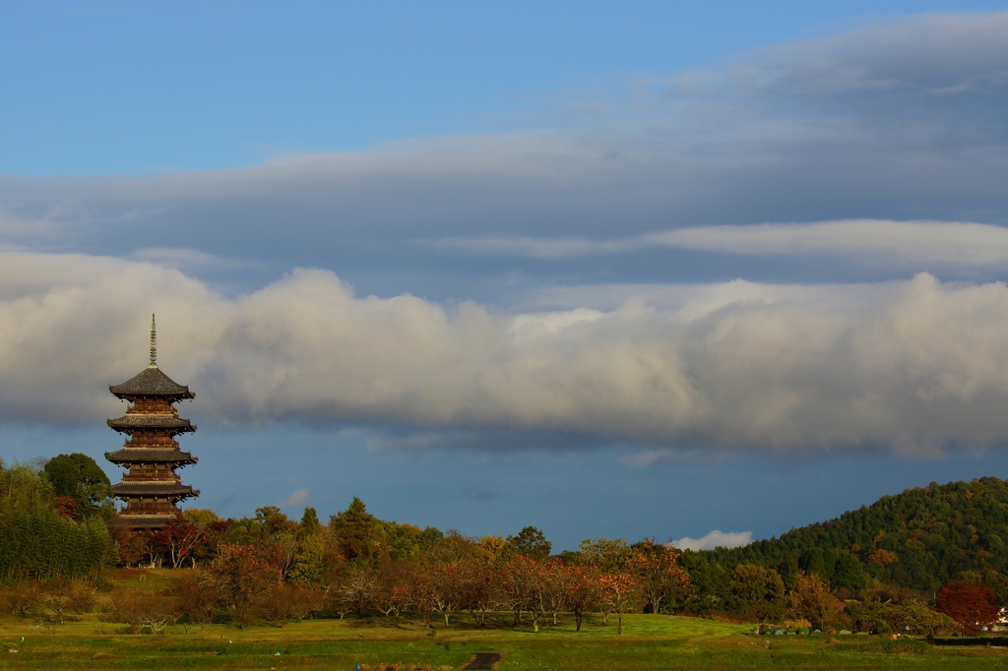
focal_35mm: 105
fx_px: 2939
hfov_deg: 19.5
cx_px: 504
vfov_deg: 13.0
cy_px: 336
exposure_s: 1/160
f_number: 11
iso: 100
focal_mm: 70
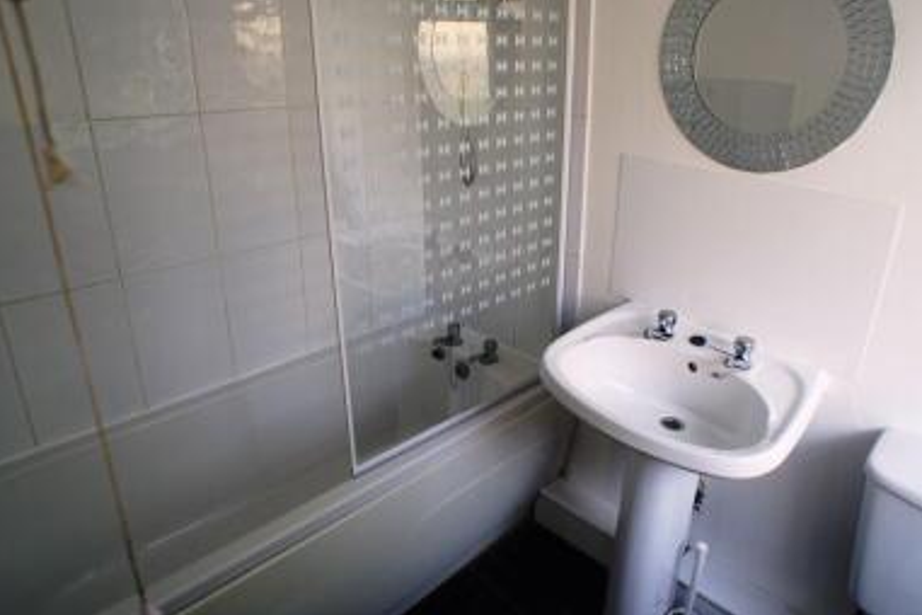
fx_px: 768
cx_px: 513
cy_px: 265
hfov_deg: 61.8
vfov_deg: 43.5
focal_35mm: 30
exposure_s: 1/50
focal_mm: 16
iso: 200
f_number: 3.5
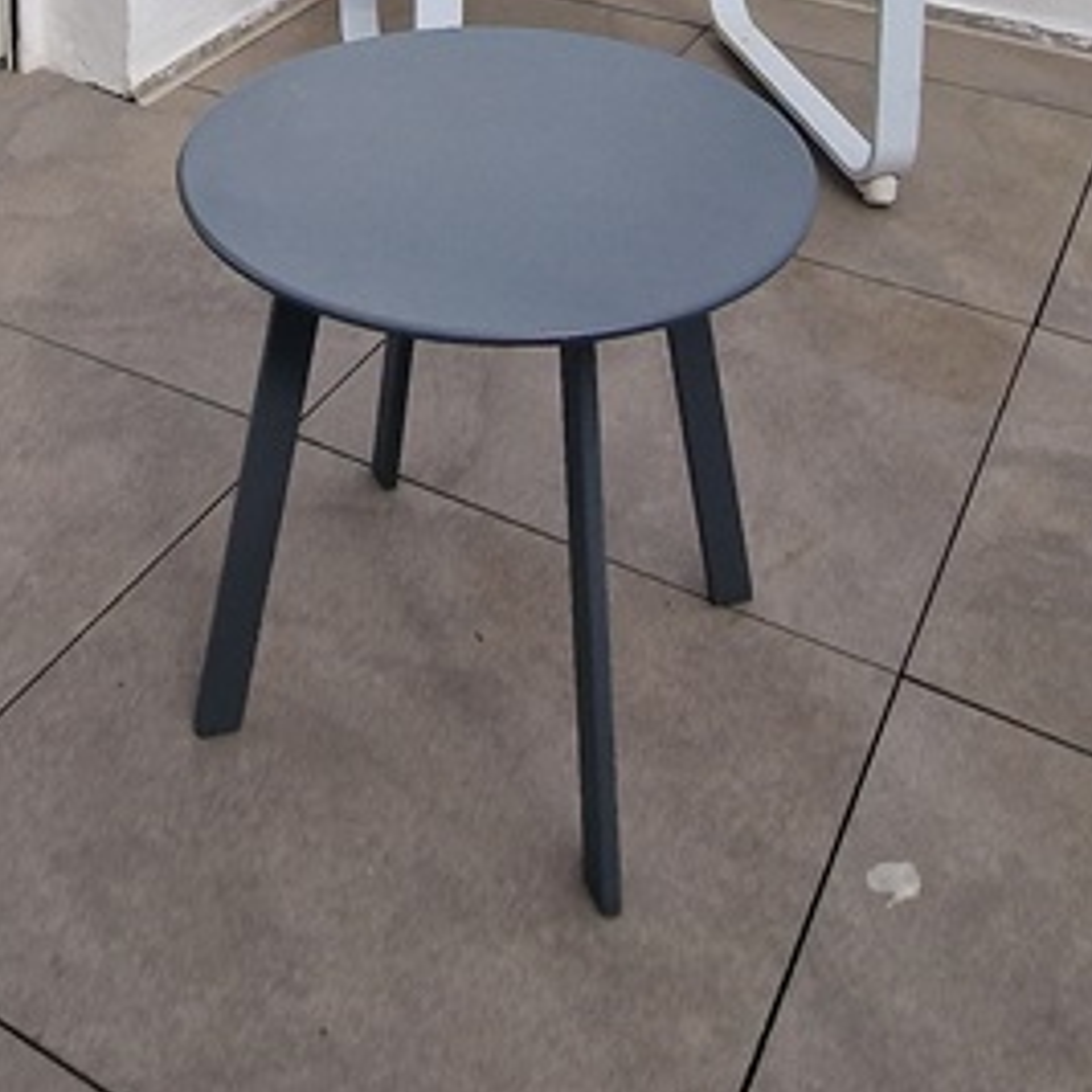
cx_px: 372
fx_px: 1570
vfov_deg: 29.3
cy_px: -397
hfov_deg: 38.0
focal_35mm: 44
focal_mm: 2.2
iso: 50
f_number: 2.2
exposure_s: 1/3160
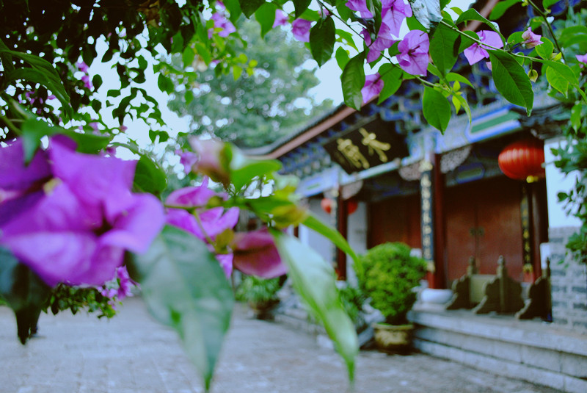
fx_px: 490
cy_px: 196
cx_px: 294
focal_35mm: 30
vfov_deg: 43.7
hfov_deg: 61.9
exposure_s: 1/30
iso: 180
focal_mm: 20
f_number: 3.8
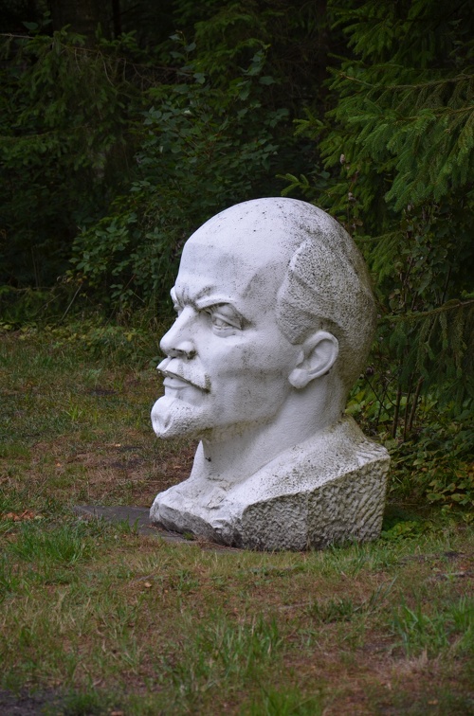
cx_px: 237
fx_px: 2740
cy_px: 358
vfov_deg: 14.9
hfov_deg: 9.9
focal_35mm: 138
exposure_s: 1/160
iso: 200
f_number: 6.3
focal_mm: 92
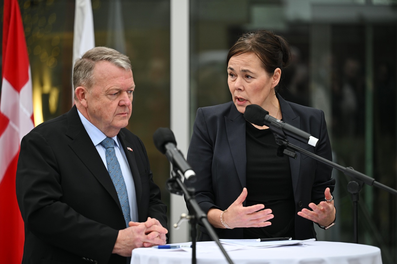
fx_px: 1599
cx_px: 198
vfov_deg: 9.5
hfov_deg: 14.2
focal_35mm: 145
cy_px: 132
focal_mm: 145
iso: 250
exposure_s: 1/500
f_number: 2.8
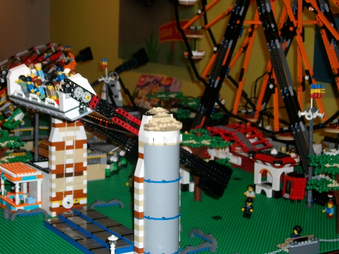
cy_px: 91
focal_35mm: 75
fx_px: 734
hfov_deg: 25.8
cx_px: 109
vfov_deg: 19.6
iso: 125
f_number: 3.6
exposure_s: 1/63.2
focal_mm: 8.8
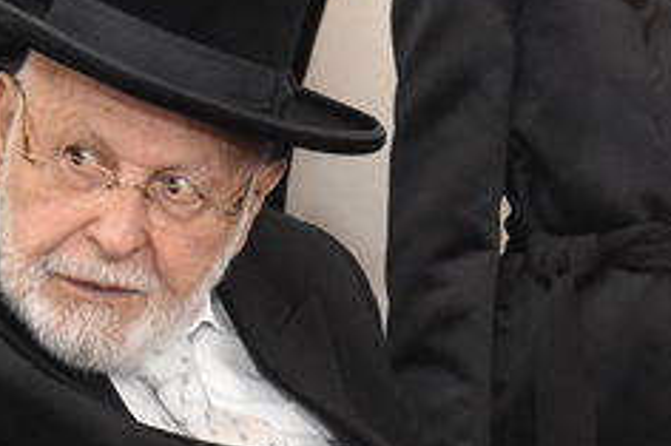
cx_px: 634
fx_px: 3315
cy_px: 172
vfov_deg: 7.7
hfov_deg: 11.5
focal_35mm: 178
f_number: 5.6
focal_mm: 20
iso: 1600
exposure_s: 1/80
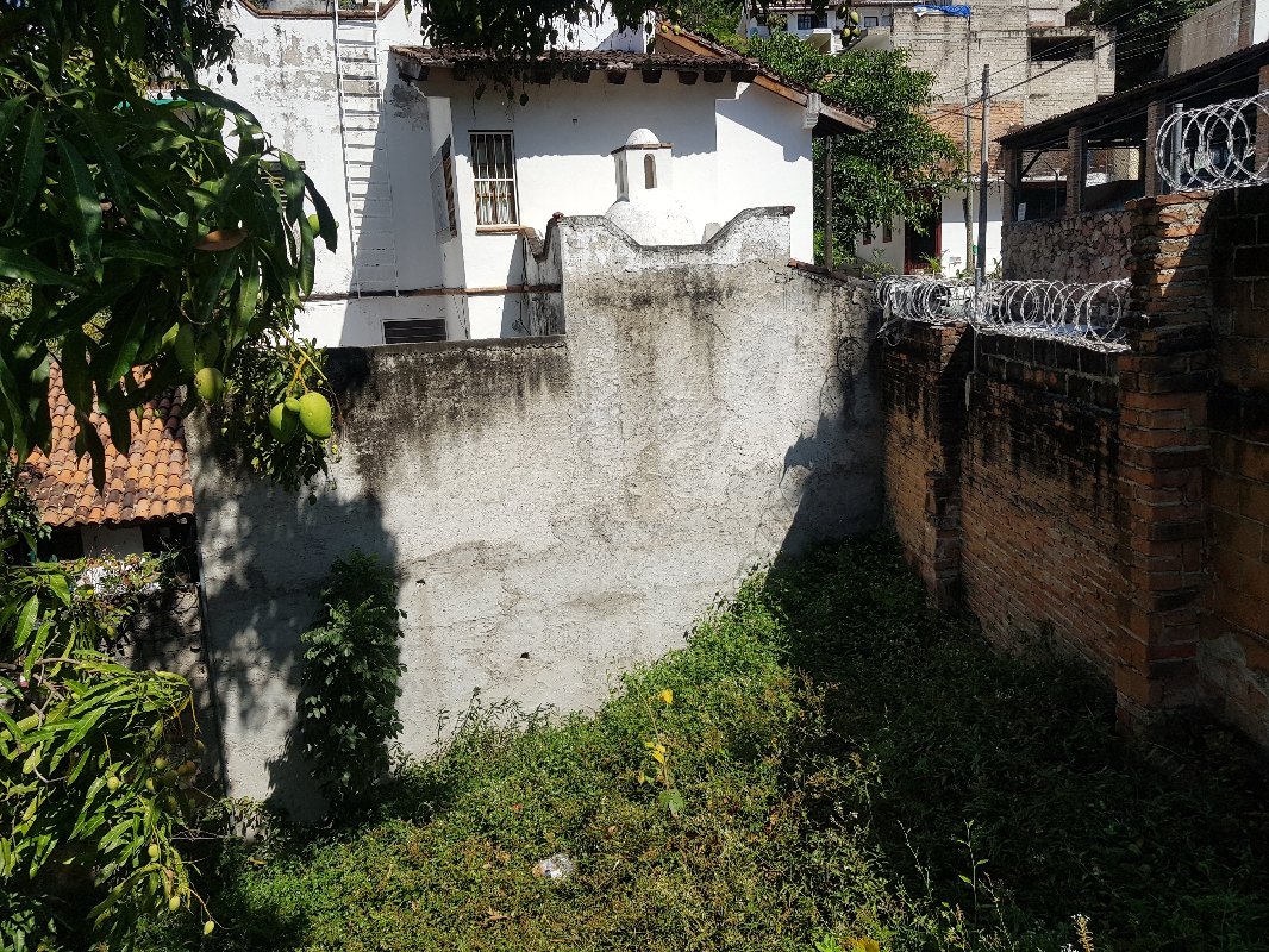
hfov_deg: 67.3
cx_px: 634
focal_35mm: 26
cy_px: 476
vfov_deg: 53.1
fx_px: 953
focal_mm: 4.3
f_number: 1.7
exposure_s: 1/2672
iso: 40
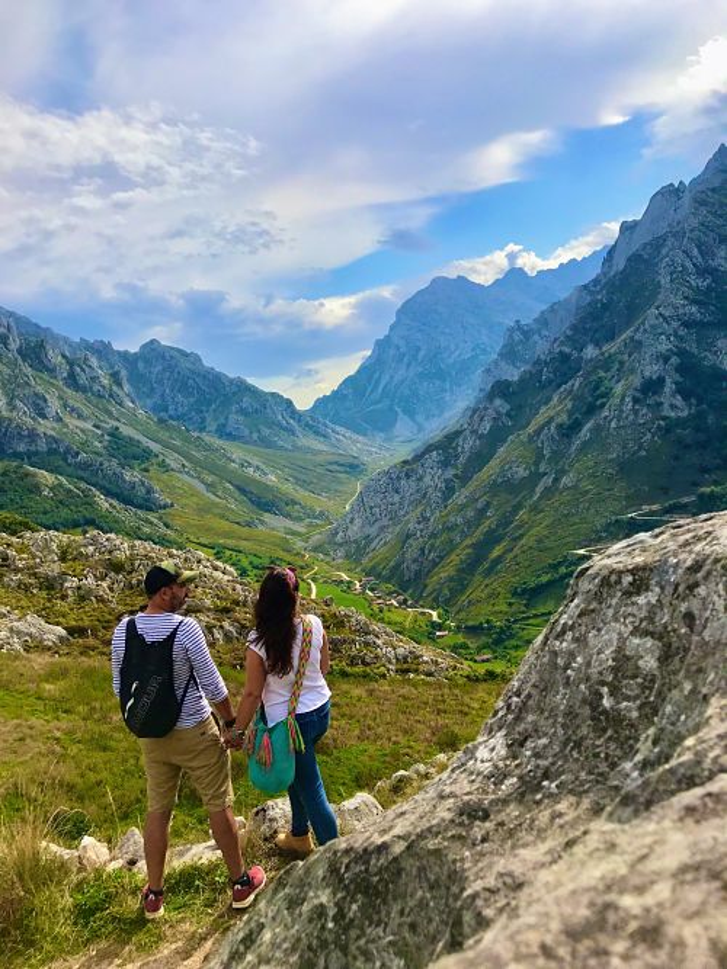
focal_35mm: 28
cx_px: 364
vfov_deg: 63.5
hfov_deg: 49.7
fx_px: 784
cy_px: 484
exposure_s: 1/5319
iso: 20
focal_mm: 3.99
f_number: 1.8
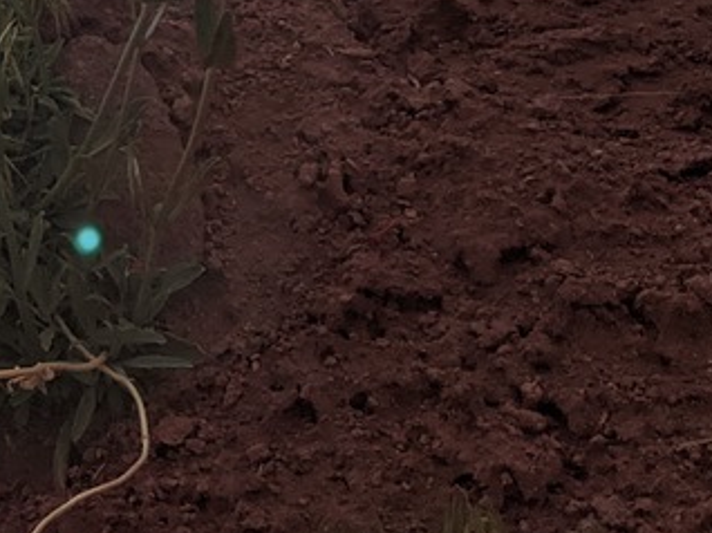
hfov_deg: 20.2
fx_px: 1788
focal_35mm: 87
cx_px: -275
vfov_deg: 15.7
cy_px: -258
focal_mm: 4.44
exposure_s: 1/7812
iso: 42
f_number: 1.8
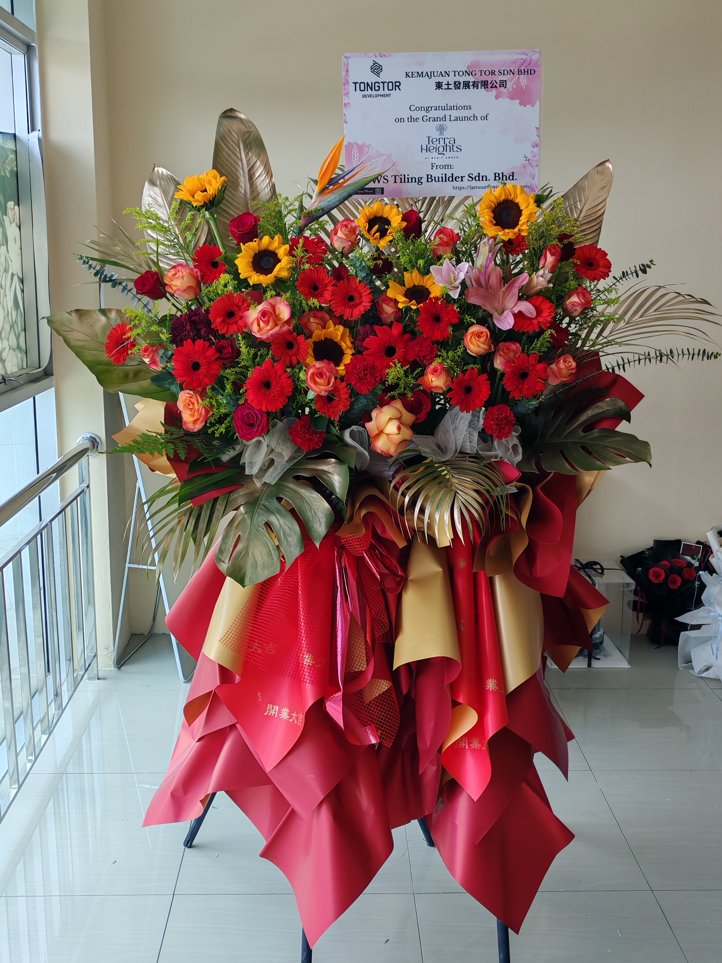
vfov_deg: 51.4
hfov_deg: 39.7
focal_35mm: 36
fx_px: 1001
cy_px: 482
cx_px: 361
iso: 50
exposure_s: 1/130
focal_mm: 5.52
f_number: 1.95
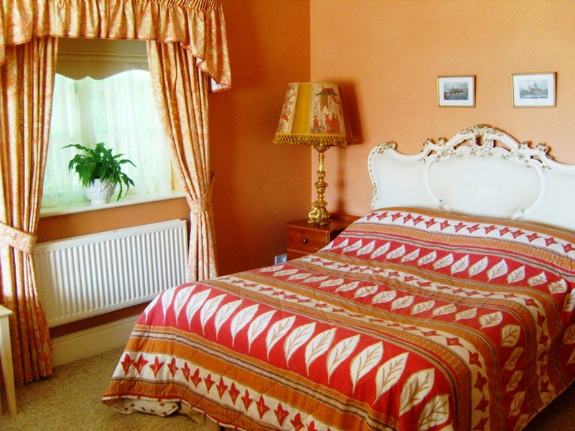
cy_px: 216
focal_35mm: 35
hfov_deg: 52.6
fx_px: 581
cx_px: 288
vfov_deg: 40.7
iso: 194
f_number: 2.8
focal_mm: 7.4
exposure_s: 1/30
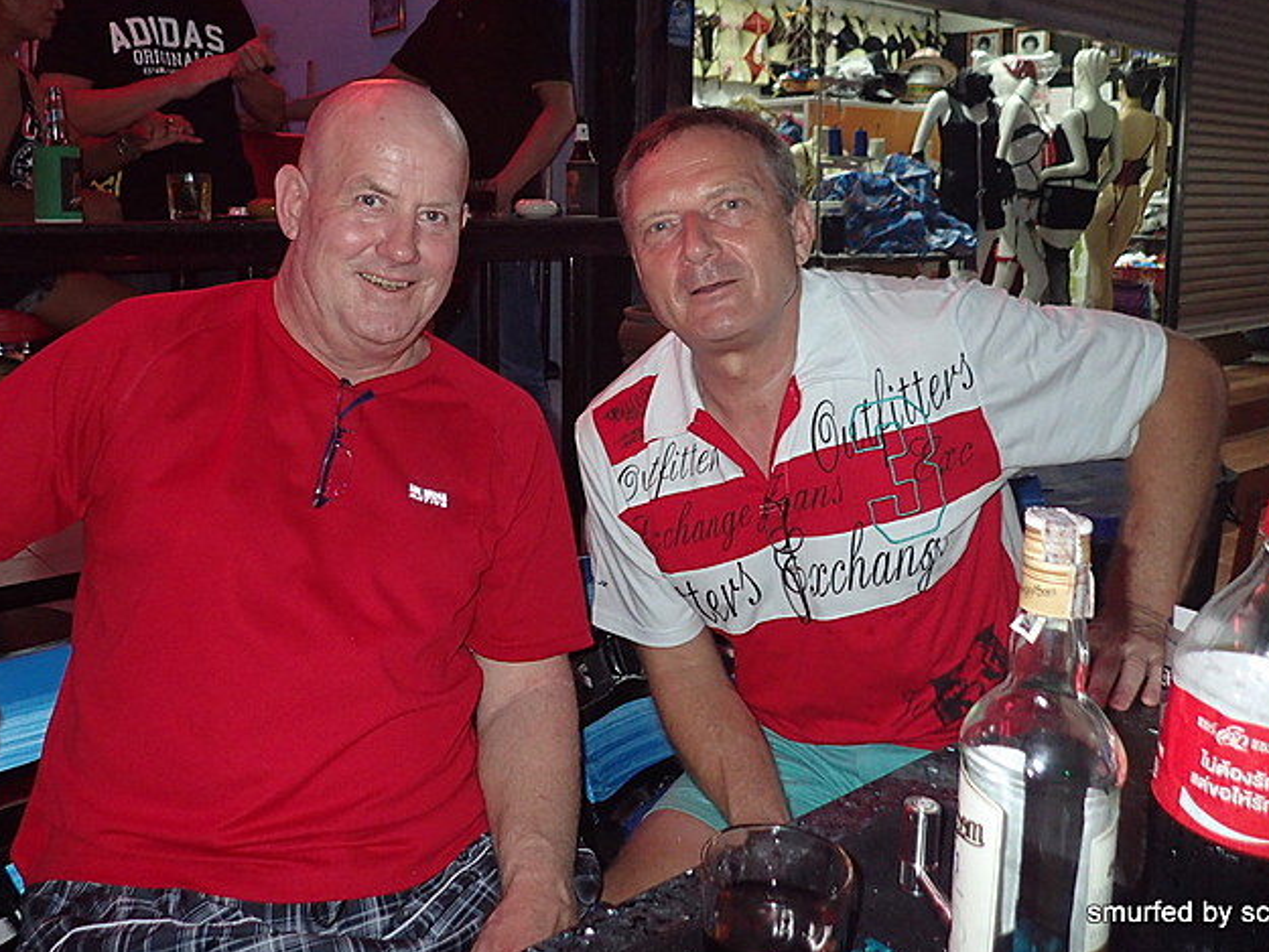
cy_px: 353
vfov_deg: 43.8
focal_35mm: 32
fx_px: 1173
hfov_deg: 56.7
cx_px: 585
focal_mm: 4.5
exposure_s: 1/30
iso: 250
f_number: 2
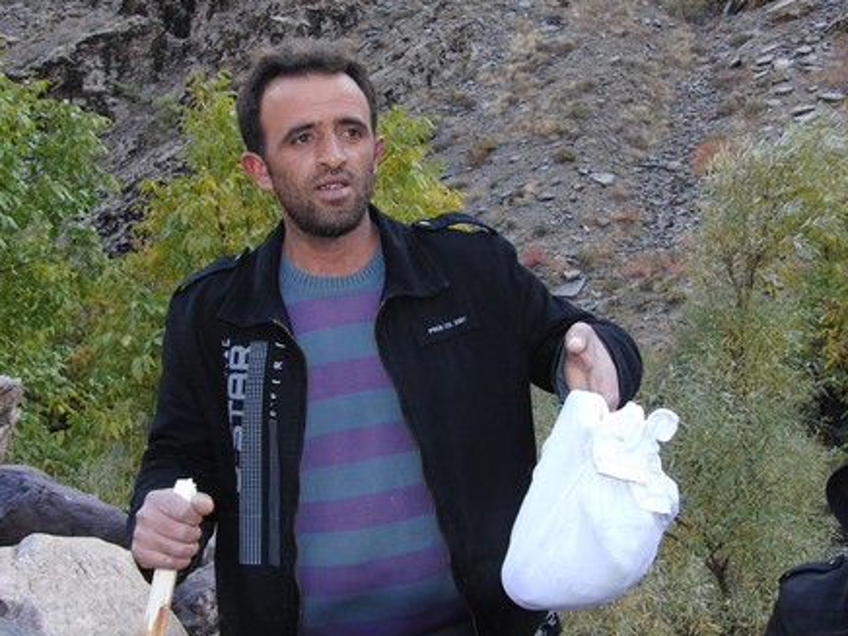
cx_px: 434
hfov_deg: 49.0
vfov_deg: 37.7
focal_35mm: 38
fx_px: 931
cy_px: 324
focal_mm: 7.3
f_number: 2.7
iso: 100
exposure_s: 1/200
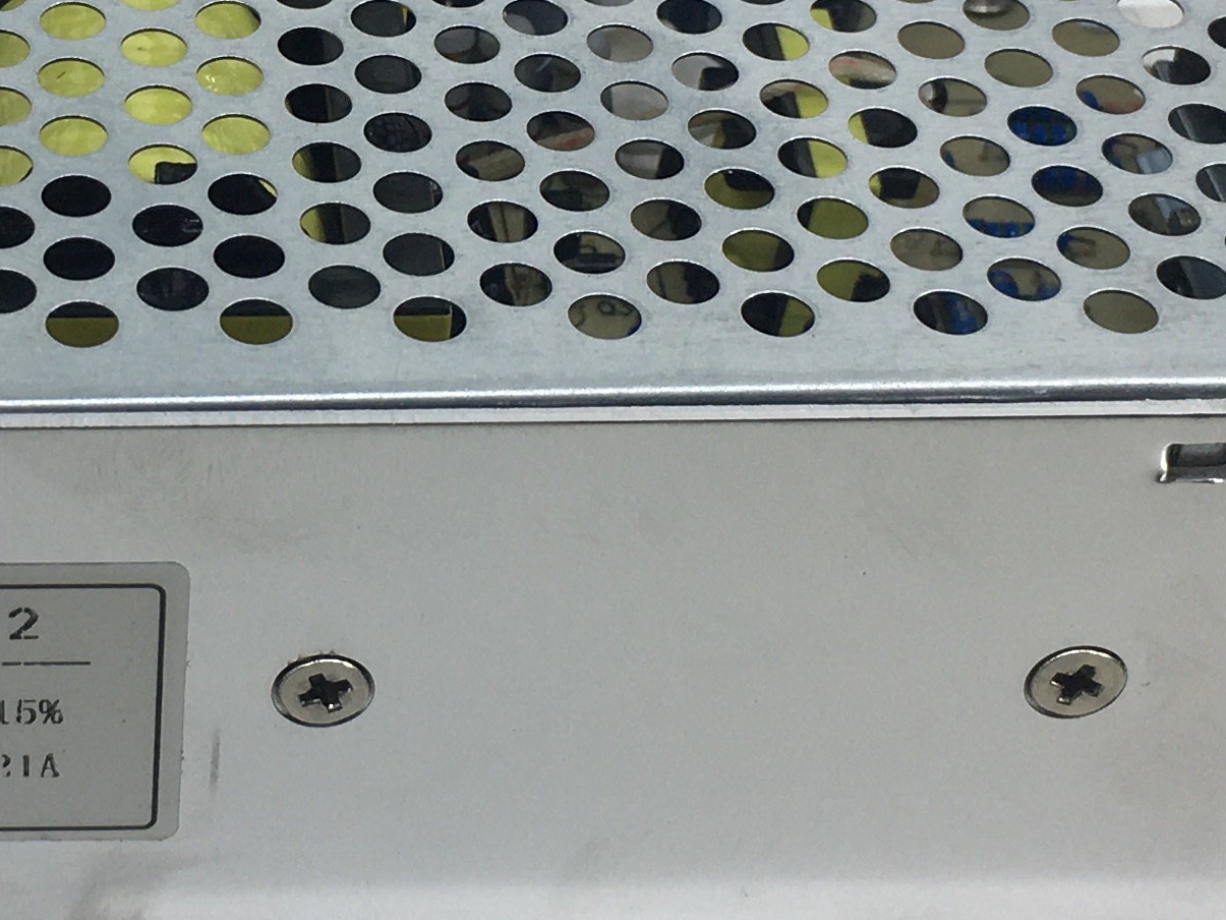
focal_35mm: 97
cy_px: 205
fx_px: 3436
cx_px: 190
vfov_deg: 15.2
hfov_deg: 19.9
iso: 25
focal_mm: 4.15
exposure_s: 1/167
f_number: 2.2
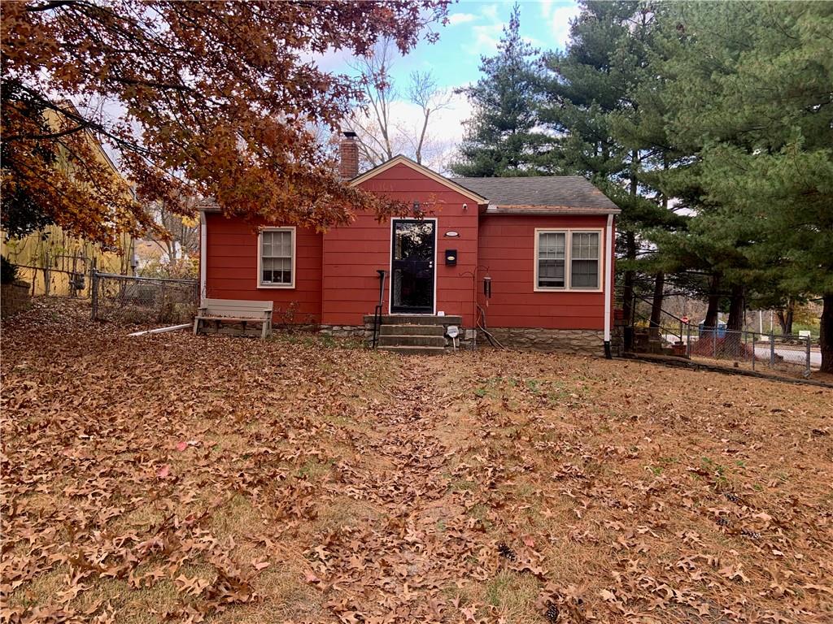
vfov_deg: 53.1
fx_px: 626
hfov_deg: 67.3
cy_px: 312
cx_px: 416
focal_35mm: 26
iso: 32
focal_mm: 4.25
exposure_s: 1/122
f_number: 1.8
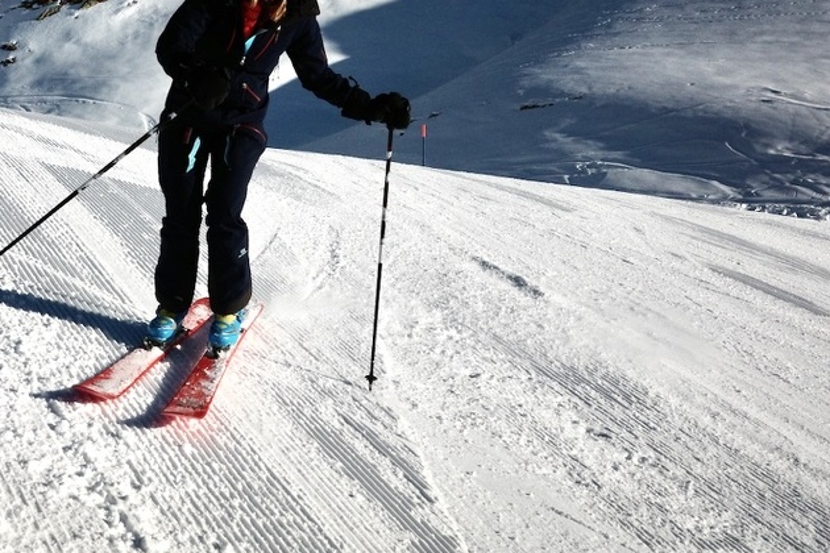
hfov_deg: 31.1
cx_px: 250
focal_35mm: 64
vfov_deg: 21.0
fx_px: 1475
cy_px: 118
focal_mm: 26
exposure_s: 1/4000
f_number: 8
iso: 800
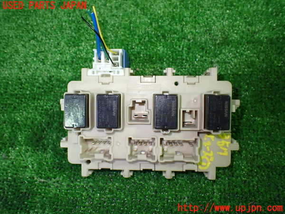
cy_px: 107
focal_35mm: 30
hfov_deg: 60.0
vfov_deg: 46.8
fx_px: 247
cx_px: 142
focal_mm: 5.4
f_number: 2.3
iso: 800
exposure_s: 1/125
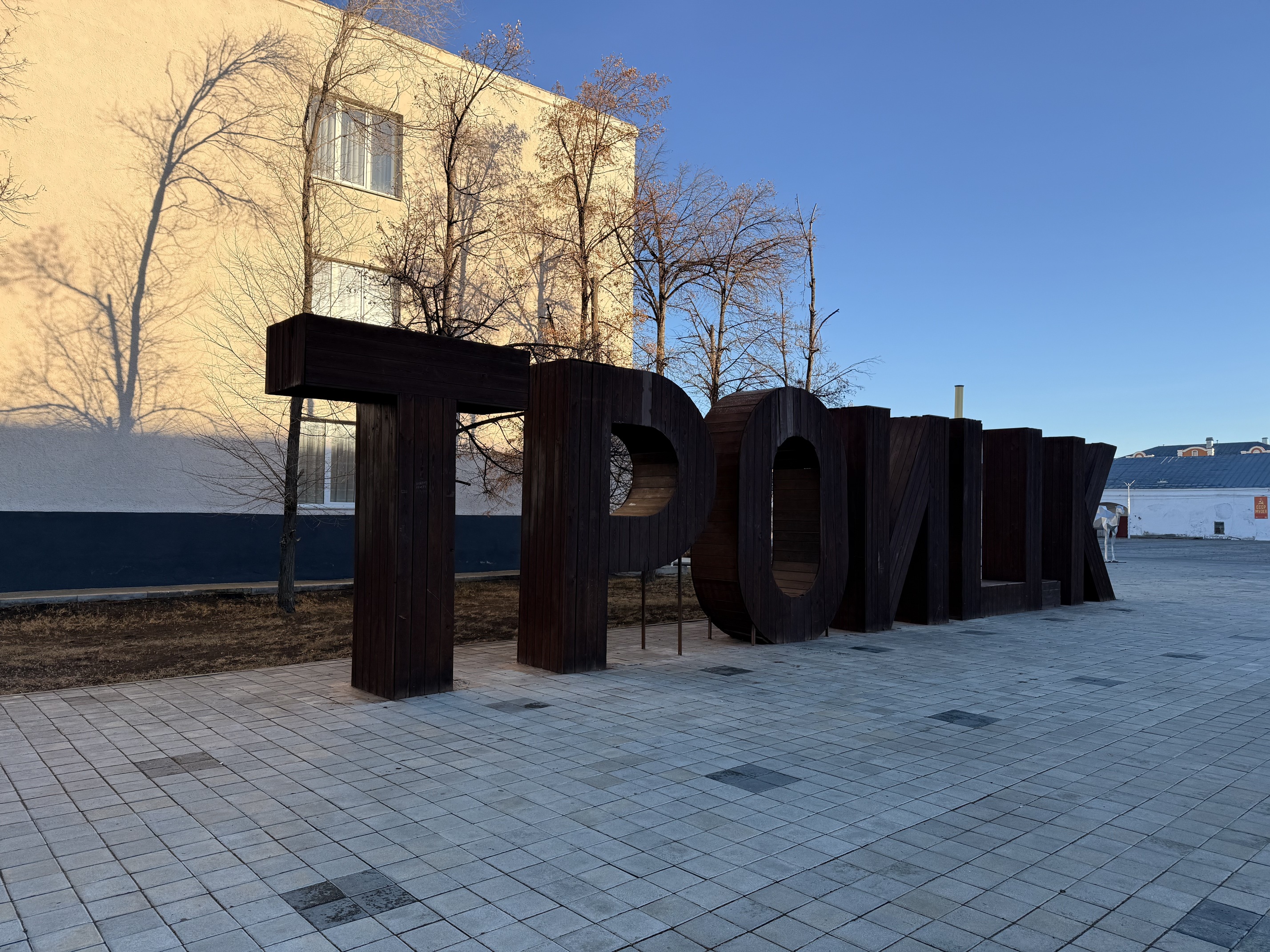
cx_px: 635
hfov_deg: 71.6
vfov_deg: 56.8
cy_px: 476
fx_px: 881
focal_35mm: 24
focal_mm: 6.76
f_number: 1.78
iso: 80
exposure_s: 1/2110
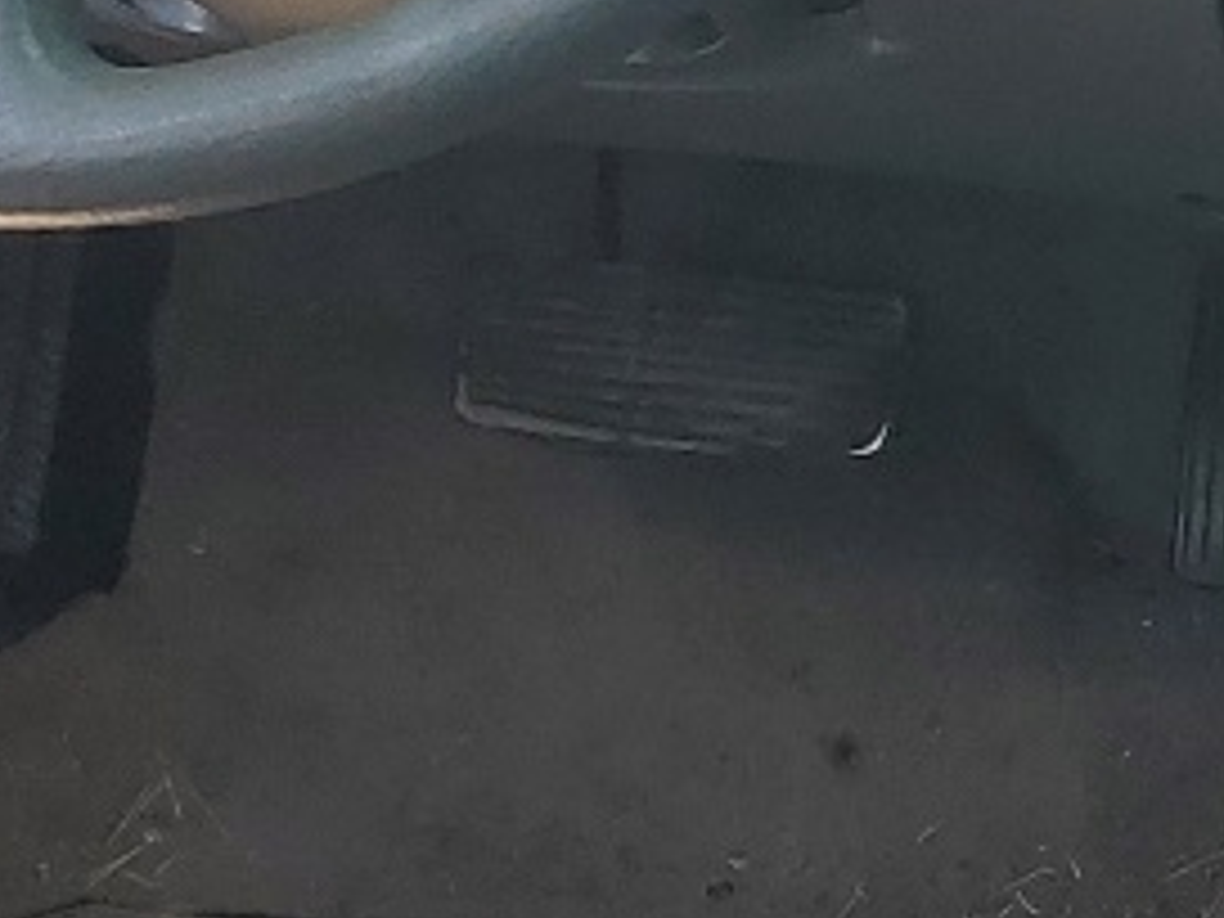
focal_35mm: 153
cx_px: 1670
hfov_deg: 12.4
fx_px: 5410
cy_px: 369
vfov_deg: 9.7
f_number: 1.5
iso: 50
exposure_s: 1/526
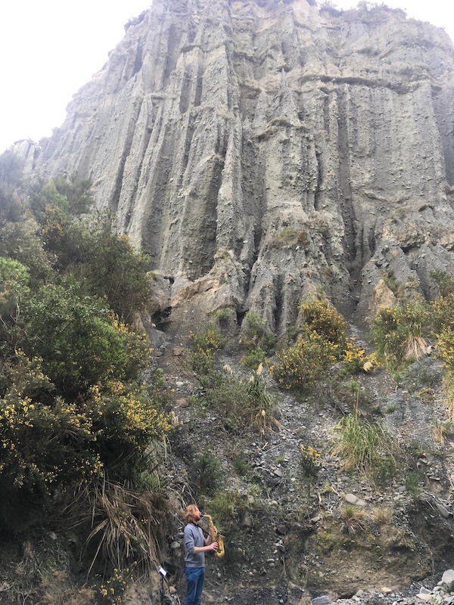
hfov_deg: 48.2
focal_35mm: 29
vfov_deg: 61.7
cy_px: 302
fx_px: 507
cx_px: 227
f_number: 2.2
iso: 25
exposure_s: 1/100
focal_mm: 4.15
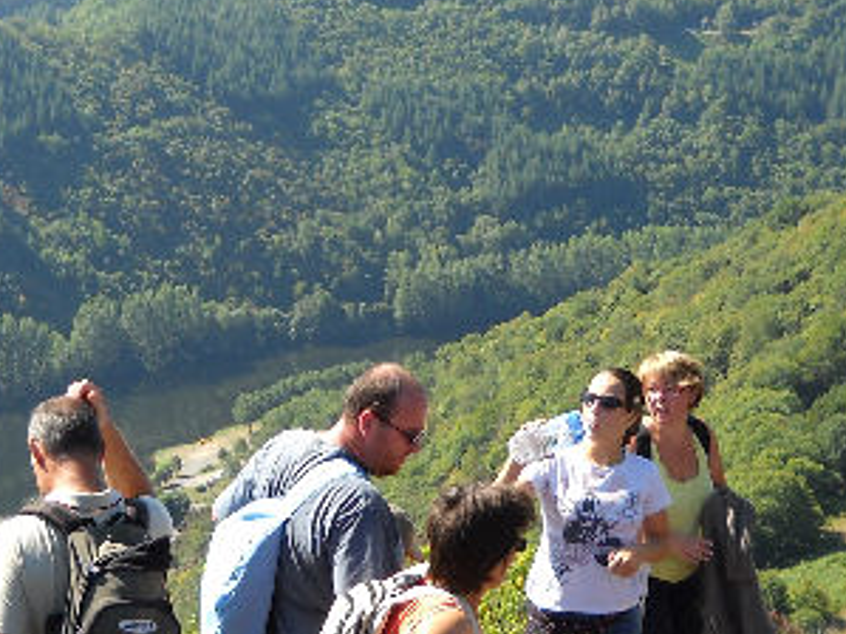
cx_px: 291
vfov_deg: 15.4
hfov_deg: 20.4
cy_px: 267
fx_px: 2345
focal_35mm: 96
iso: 64
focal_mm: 6.72
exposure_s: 1/369
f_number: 3.1
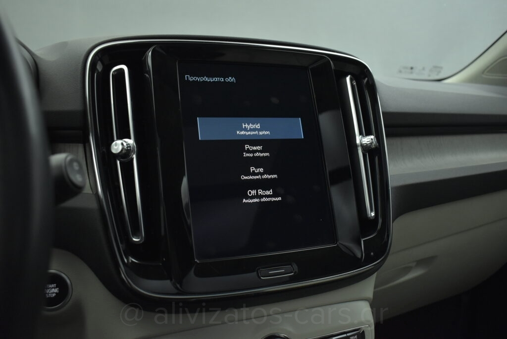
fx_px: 423
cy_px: 170
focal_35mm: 30
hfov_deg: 61.9
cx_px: 254
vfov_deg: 43.7
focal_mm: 20
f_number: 3.5
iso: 1600
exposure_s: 1/100
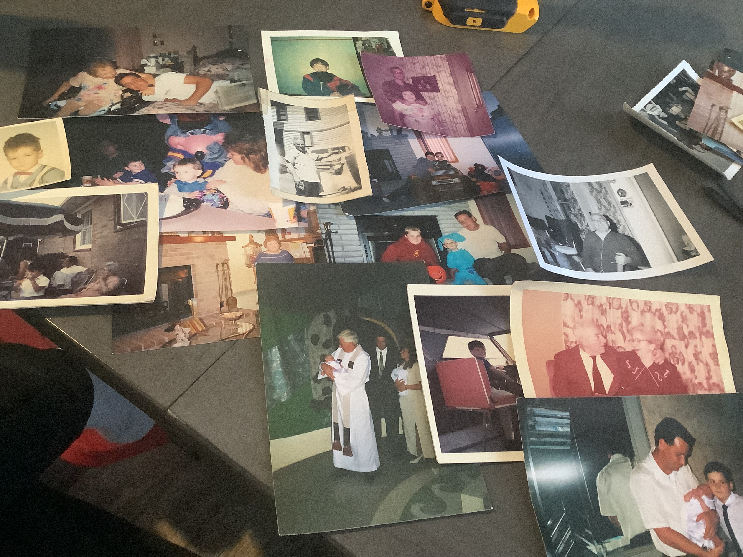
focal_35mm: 31
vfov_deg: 45.4
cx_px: 372
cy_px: 278
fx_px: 665
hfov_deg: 58.4
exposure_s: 1/40
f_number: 2.4
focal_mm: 3.3
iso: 400
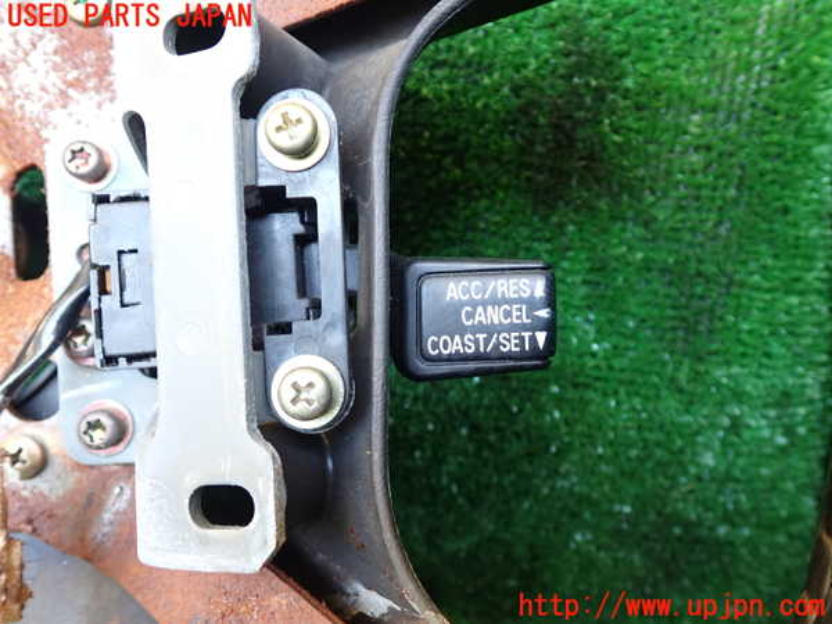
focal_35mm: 30
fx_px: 721
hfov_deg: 60.0
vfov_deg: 46.8
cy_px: 312
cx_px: 416
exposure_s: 1/30
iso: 200
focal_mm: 5.4
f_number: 2.3
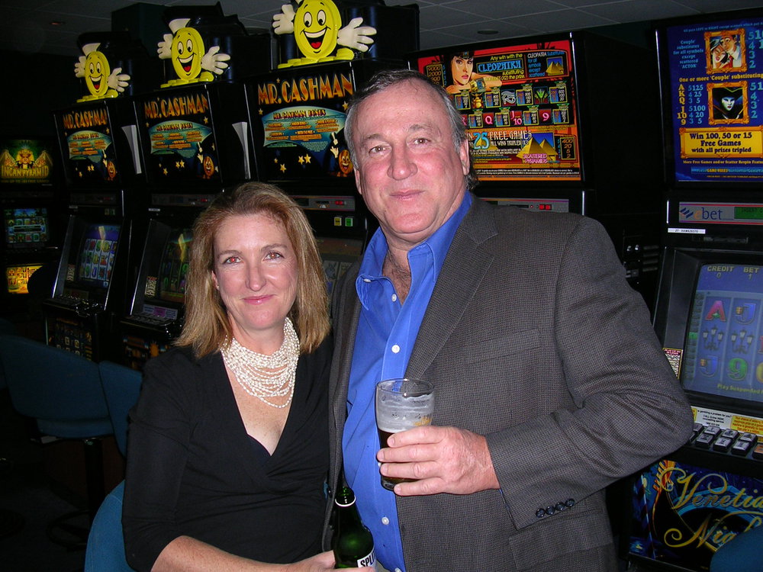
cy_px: 286
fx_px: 838
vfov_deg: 37.7
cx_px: 382
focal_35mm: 38
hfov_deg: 49.0
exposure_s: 1/60.1
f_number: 2.8
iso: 53
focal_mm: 5.8
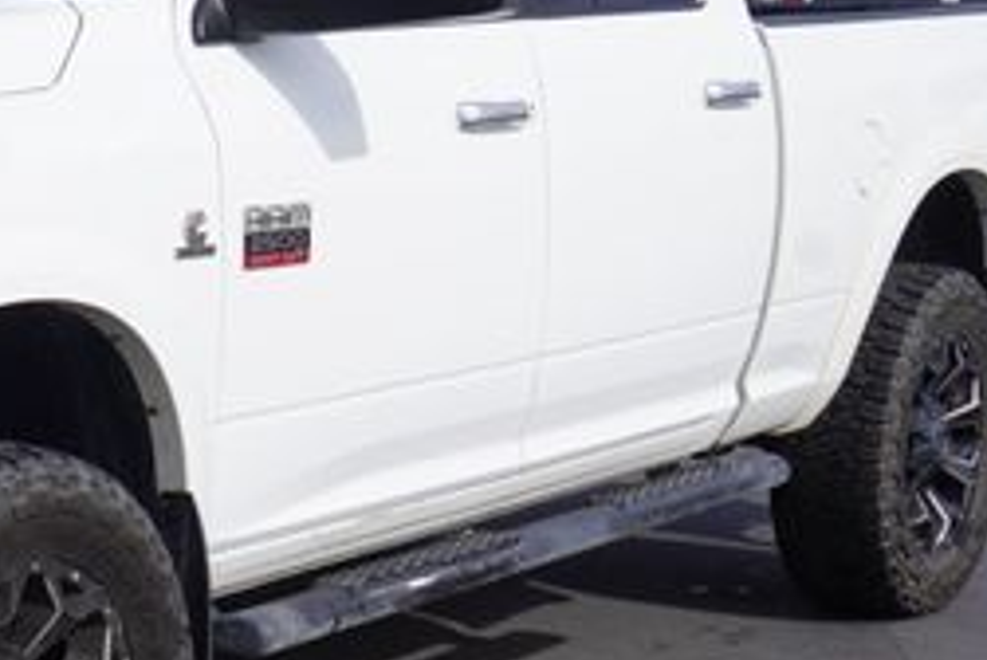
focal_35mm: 107
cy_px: 385
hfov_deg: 18.3
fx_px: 2937
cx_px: -110
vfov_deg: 12.8
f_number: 11
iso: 100
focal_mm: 28
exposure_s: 1/200
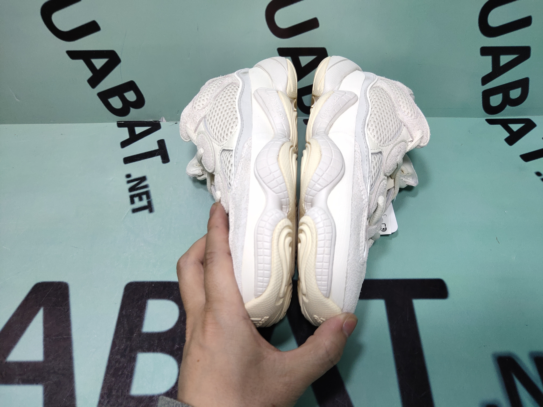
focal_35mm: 30
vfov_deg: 46.8
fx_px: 471
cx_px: 272
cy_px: 204
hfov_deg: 60.0
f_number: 1.79
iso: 80
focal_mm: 4.35
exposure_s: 1/100
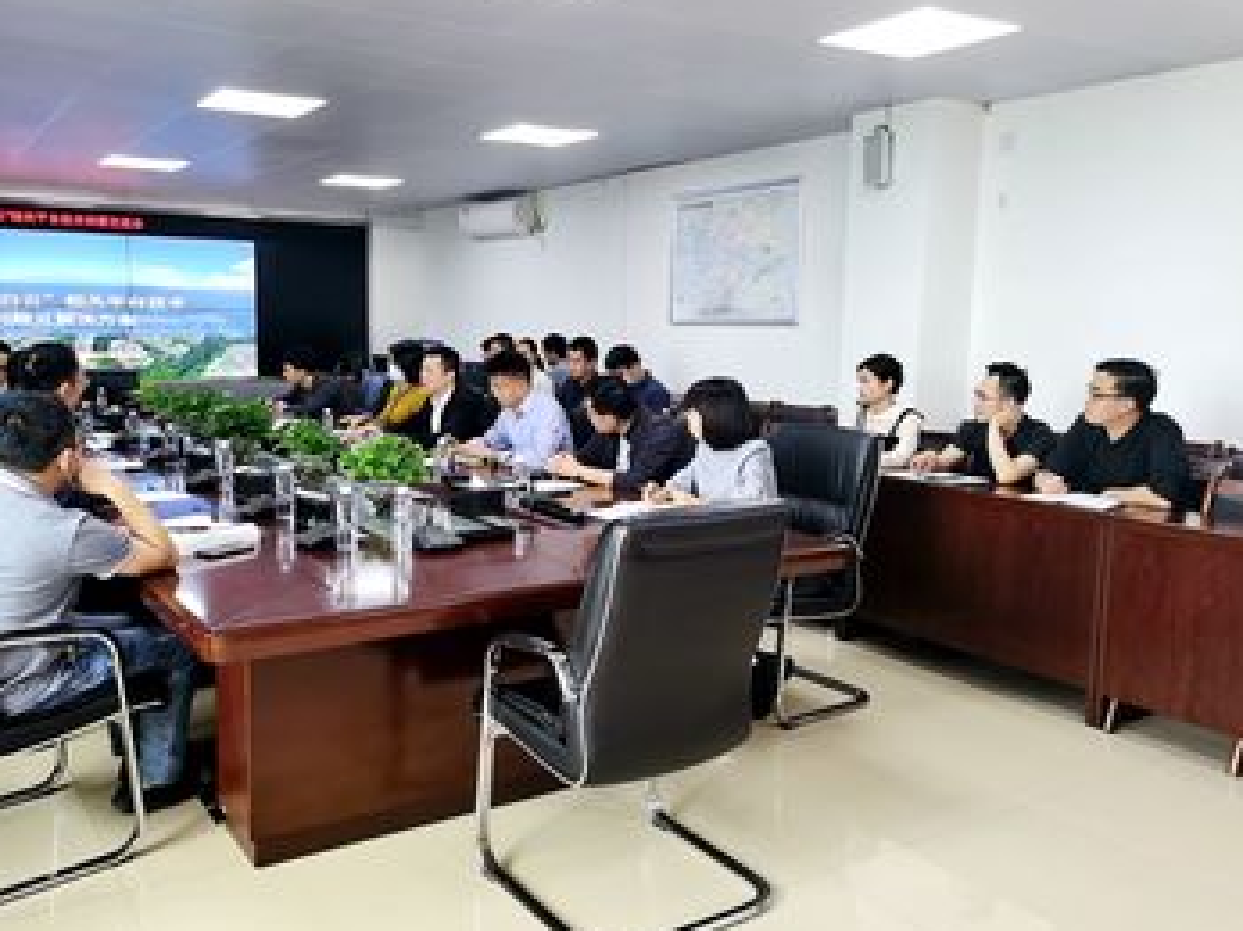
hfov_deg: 59.8
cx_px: 541
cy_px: 458
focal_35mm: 30
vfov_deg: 46.8
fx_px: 1077
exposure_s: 1/100
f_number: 1.8
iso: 320
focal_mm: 5.58
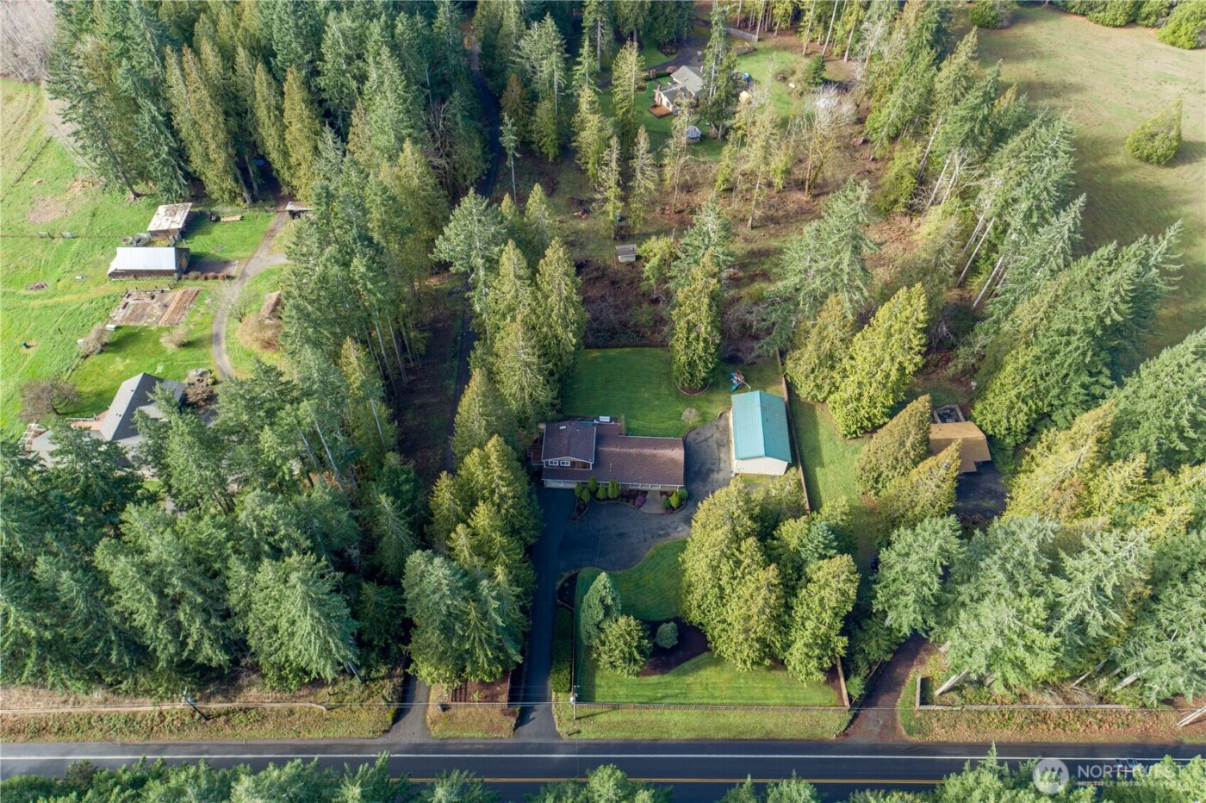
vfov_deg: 53.1
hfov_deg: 73.8
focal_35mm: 24
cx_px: 603
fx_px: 804
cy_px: 402
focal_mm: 8.8
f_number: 4
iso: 100
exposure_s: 1/320
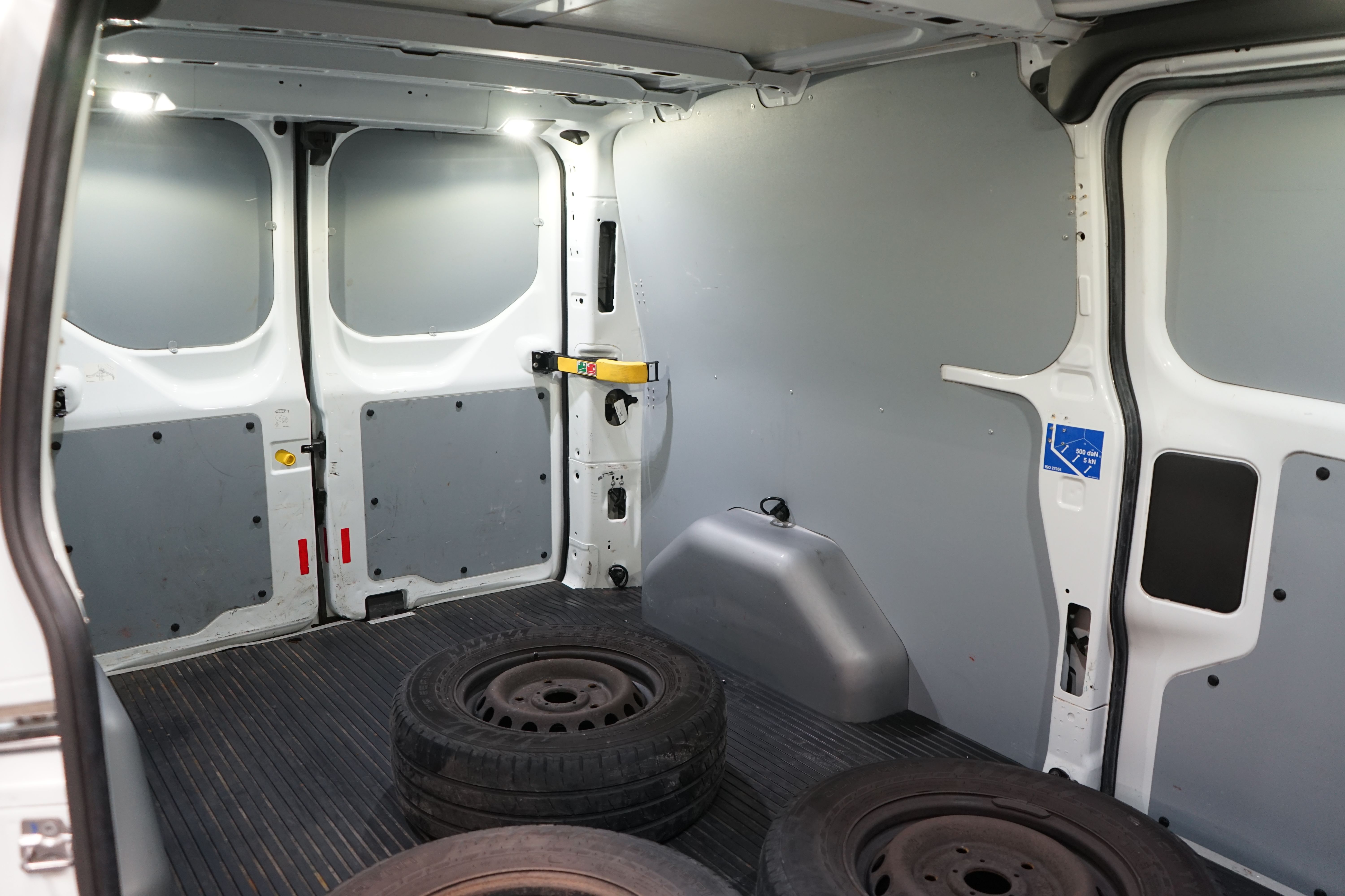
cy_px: 448
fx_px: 1046
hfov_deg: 65.5
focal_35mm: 28
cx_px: 672
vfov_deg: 46.4
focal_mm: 28
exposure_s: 1/30
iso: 800
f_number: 3.5
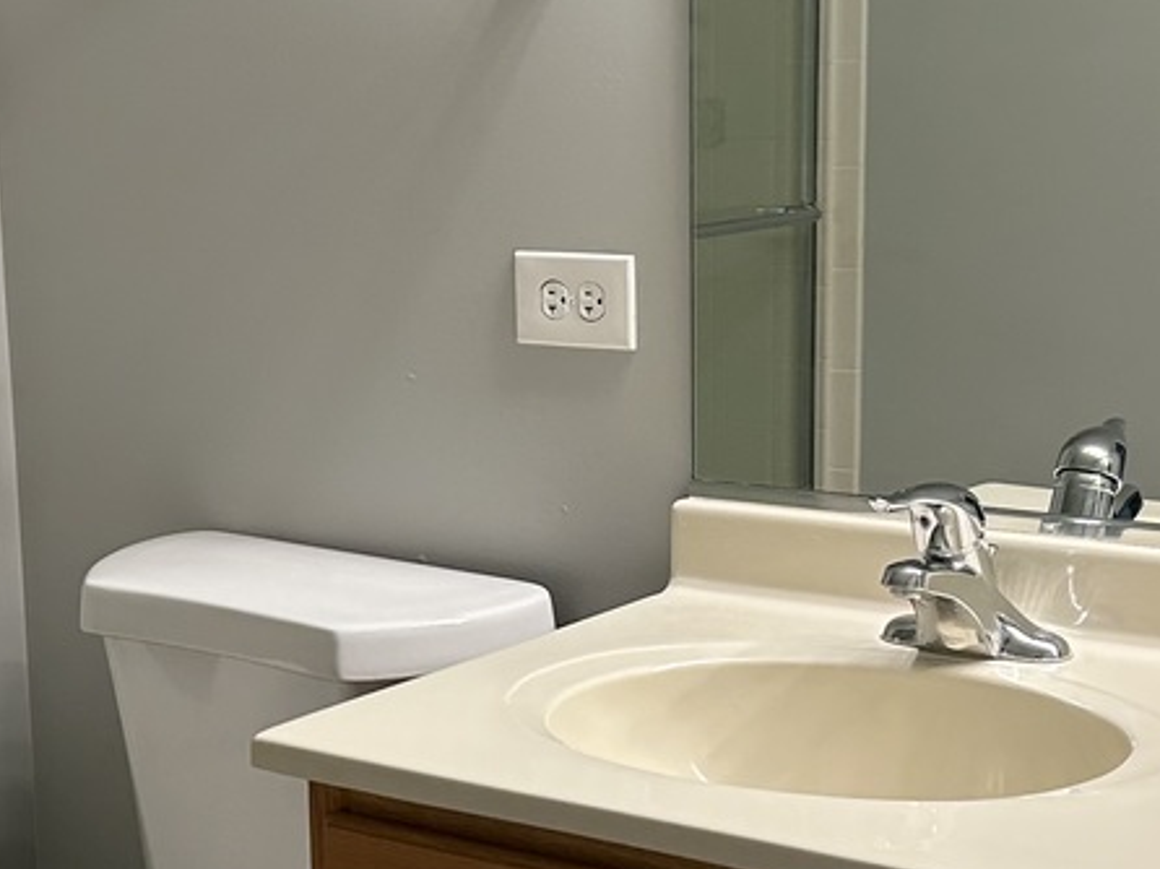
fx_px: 2813
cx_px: 499
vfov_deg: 17.5
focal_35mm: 84
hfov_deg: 23.3
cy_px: 554
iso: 80
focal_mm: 5.7
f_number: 1.5
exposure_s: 1/120
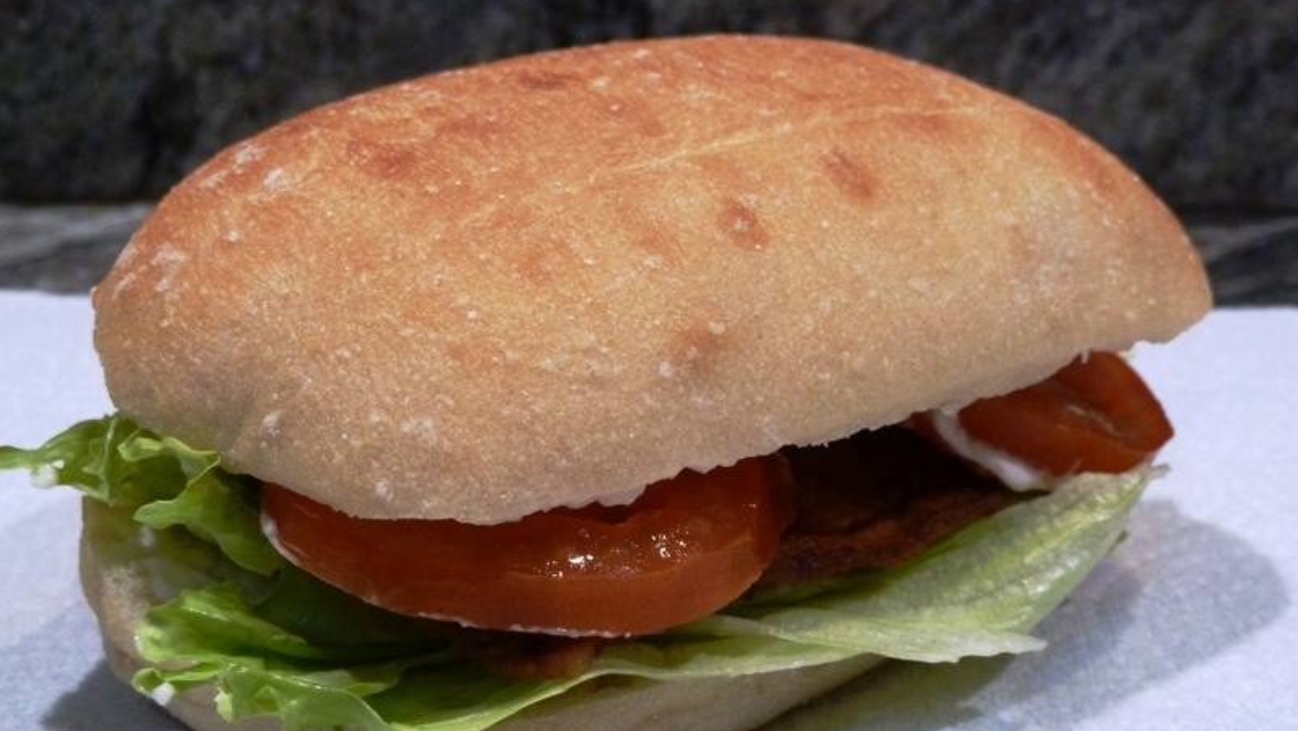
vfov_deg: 25.8
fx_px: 1583
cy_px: 485
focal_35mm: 46
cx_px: 649
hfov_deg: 44.6
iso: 400
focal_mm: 6.9
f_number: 3.7
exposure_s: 1/20
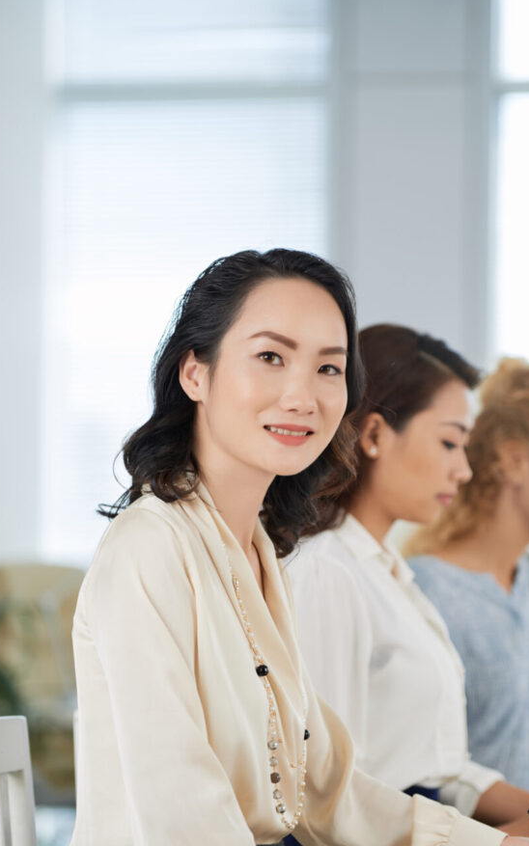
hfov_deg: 11.0
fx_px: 2745
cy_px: 491
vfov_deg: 17.5
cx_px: 315
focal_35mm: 119
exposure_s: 1/125
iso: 71
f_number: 2.8
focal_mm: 100
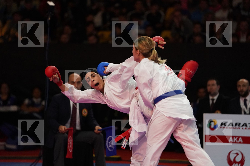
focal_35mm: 200
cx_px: 125
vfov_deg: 6.9
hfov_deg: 10.3
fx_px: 1389
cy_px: 83
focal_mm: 200
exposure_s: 1/1000
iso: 6400
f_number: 2.8
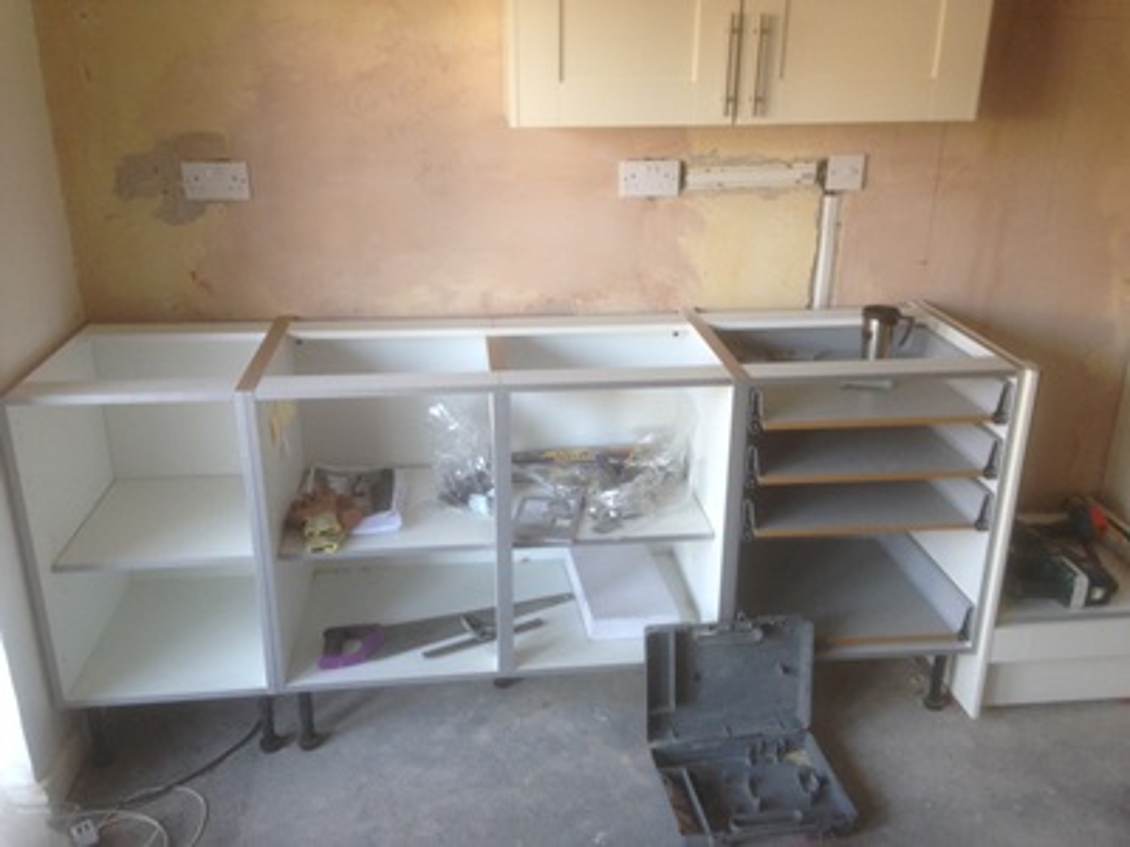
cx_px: 565
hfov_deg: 55.4
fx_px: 1077
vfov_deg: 42.9
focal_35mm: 33
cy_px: 424
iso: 64
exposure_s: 1/20
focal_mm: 4.12
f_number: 2.4
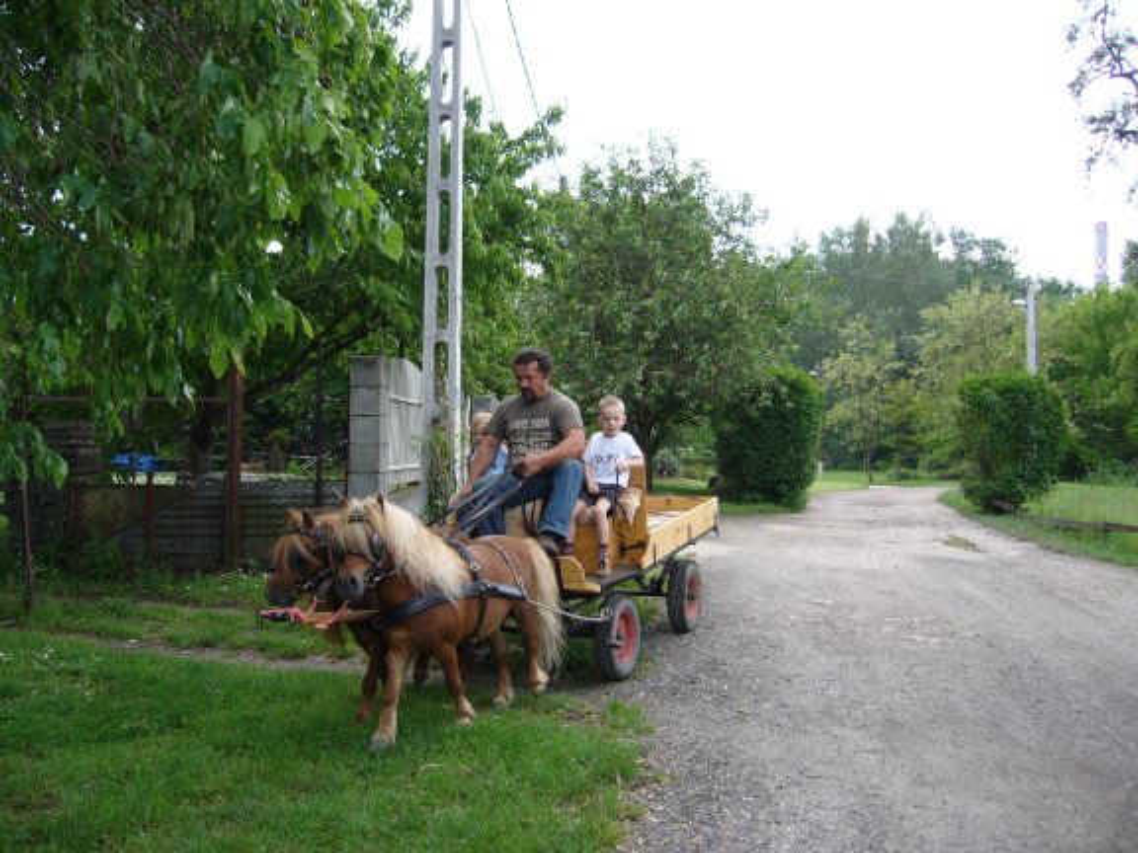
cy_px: 426
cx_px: 569
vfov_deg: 40.7
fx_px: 1151
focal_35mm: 35
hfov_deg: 52.6
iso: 64
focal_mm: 5.8
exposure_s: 1/160
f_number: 2.8
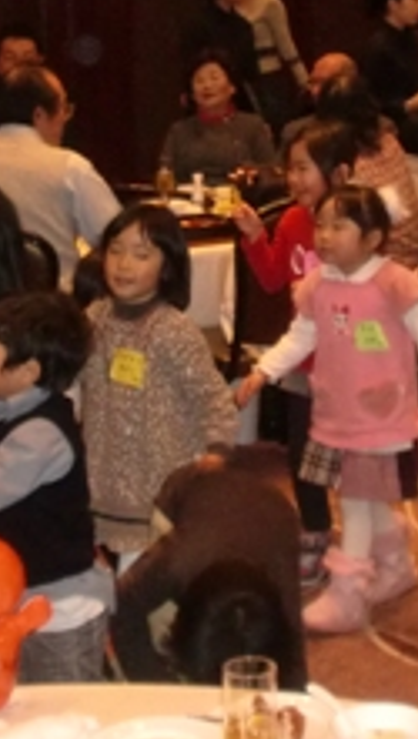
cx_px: 234
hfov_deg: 12.5
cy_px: 145
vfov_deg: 21.7
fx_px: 1903
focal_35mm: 97
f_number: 2.8
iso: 400
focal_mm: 5.58
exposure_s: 1/60
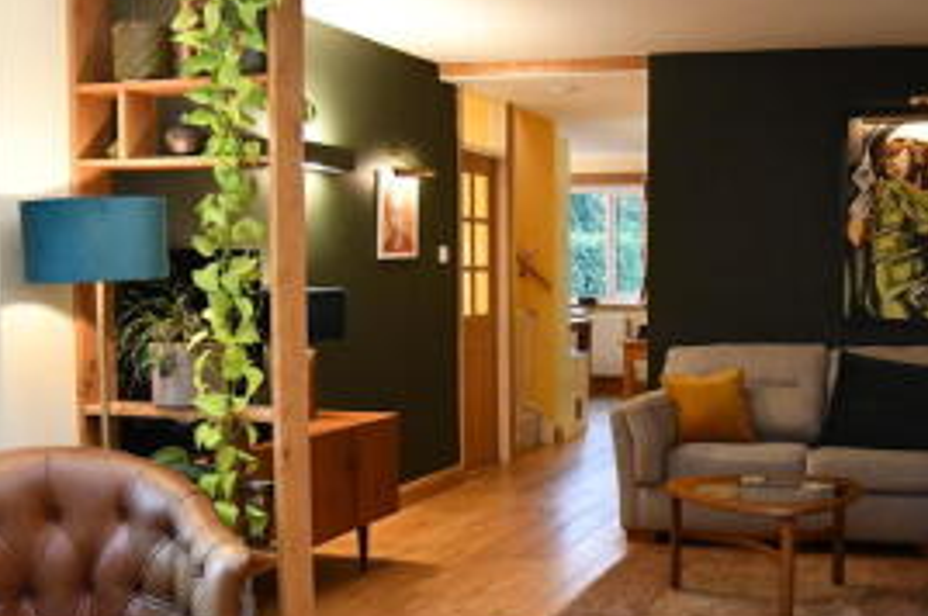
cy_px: 355
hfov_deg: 40.4
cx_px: 648
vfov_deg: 28.0
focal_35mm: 48
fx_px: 1236
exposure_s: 1/100
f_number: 3.5
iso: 3200
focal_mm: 18
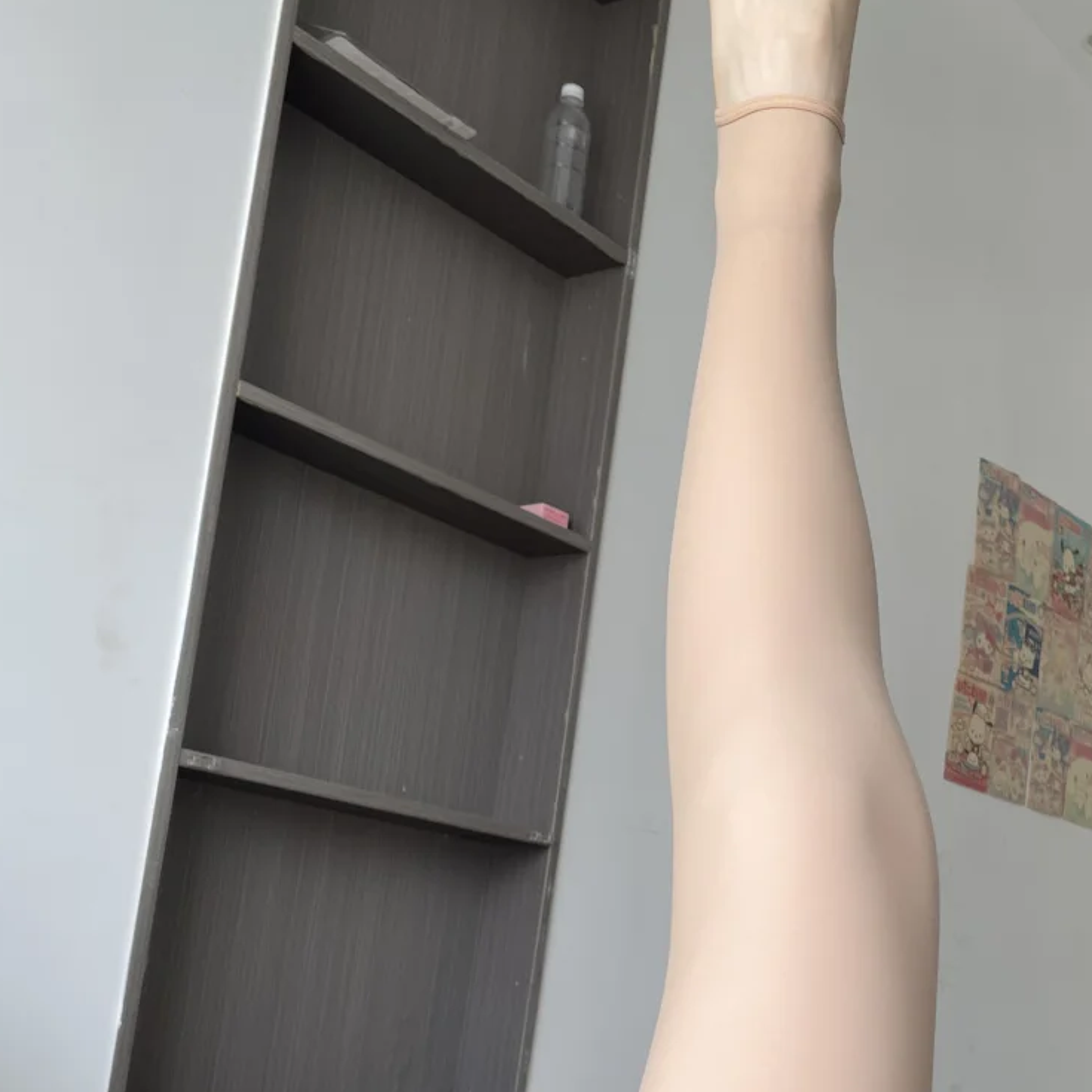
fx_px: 1606
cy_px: 838
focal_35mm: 45
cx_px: 758
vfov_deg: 36.5
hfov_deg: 37.0
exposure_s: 1/121
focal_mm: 4.2
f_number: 1.6
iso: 32
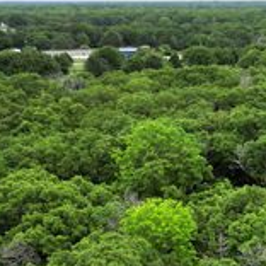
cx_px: 339
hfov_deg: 22.8
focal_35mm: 68
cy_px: 190
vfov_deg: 25.1
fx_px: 591
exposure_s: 1/1250
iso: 100
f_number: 1.7
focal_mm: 6.72
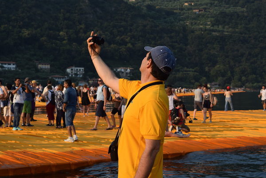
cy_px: 89
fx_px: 532
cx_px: 133
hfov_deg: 28.1
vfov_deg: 18.9
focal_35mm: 72
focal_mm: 48
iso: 200
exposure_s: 1/320
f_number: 9
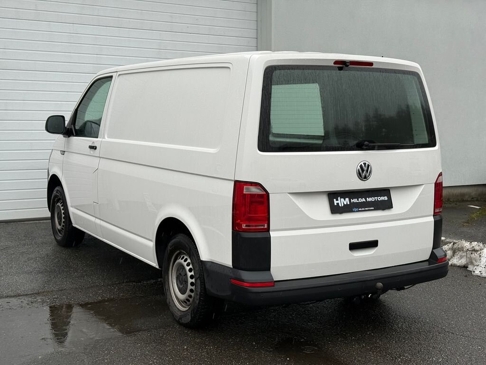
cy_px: 182
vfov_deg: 30.3
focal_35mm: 48
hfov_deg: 39.7
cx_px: 243
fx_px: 674
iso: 64
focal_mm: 6.76
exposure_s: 1/437
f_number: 1.78
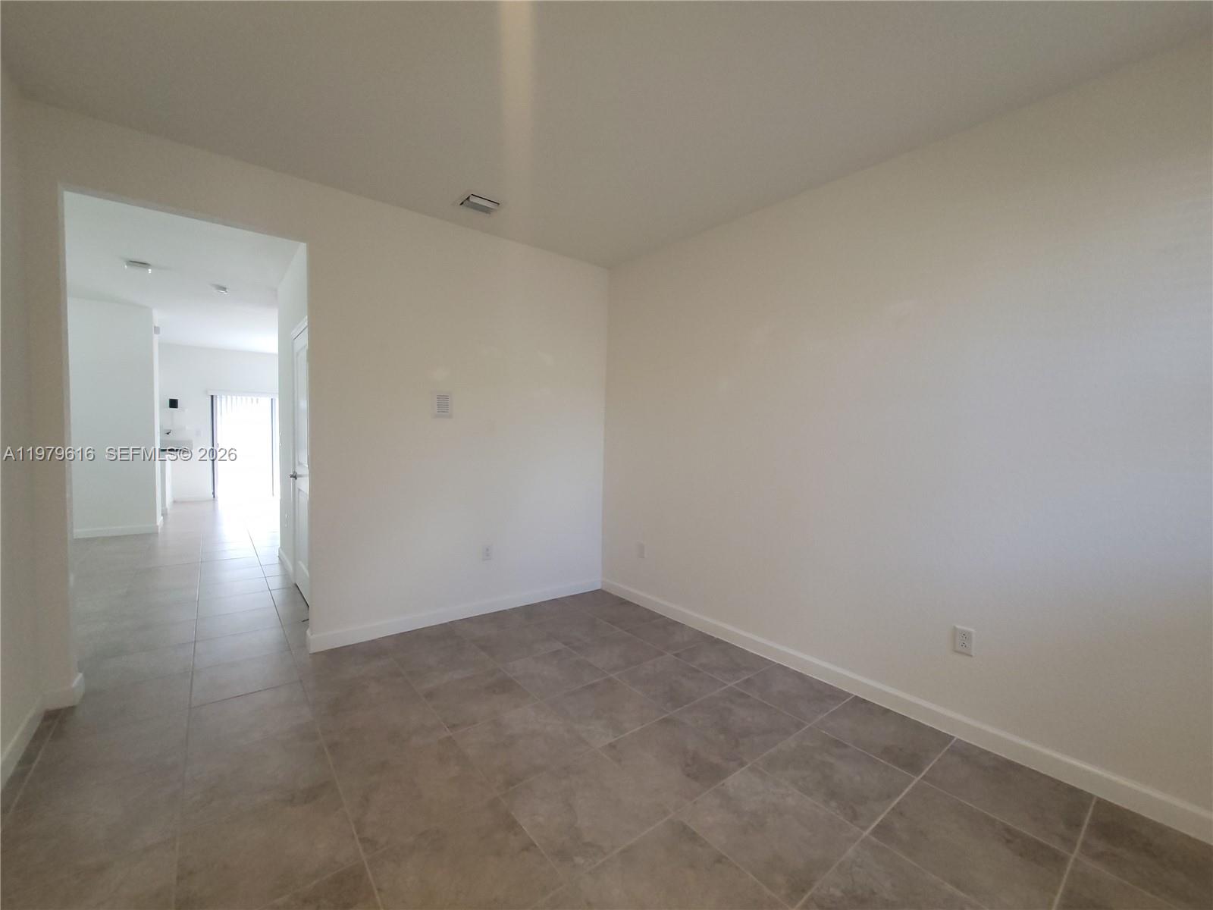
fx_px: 456
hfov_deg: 106.2
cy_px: 455
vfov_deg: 89.9
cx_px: 606
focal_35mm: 13
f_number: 2.2
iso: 250
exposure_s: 1/60
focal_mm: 2.2
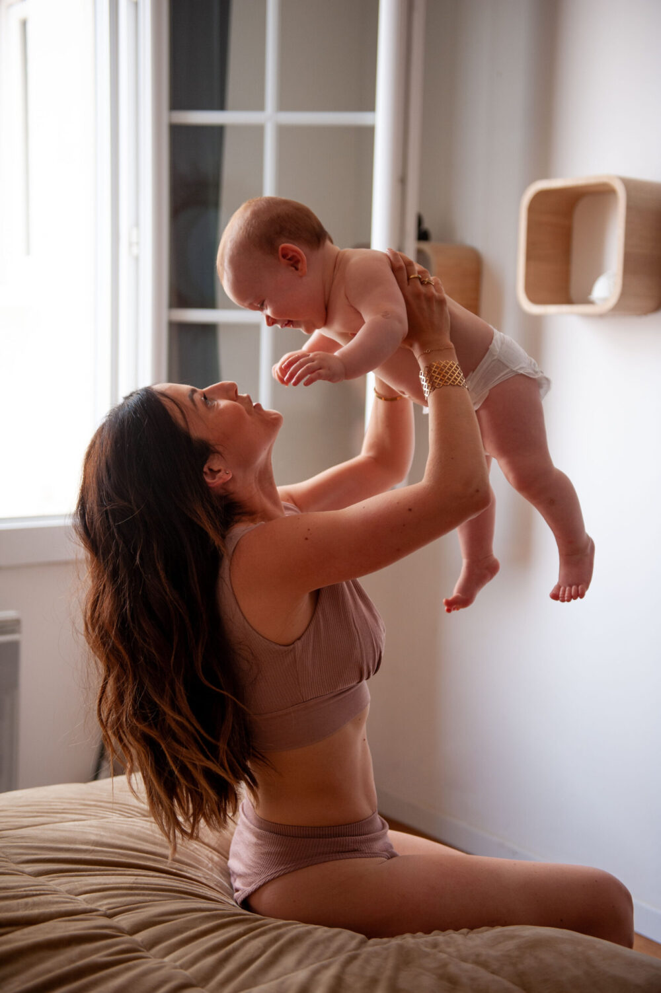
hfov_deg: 28.0
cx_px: 330
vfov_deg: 41.1
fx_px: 1324
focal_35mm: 48
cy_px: 496
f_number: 2.8
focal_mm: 48
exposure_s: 1/320
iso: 500
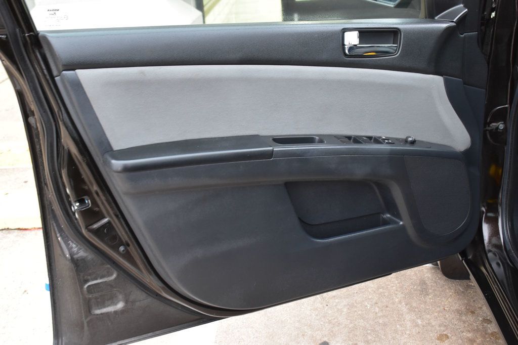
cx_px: 259
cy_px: 172
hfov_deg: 45.0
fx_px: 626
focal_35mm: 44
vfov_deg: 30.8
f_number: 6.3
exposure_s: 1/15
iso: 1100
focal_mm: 29
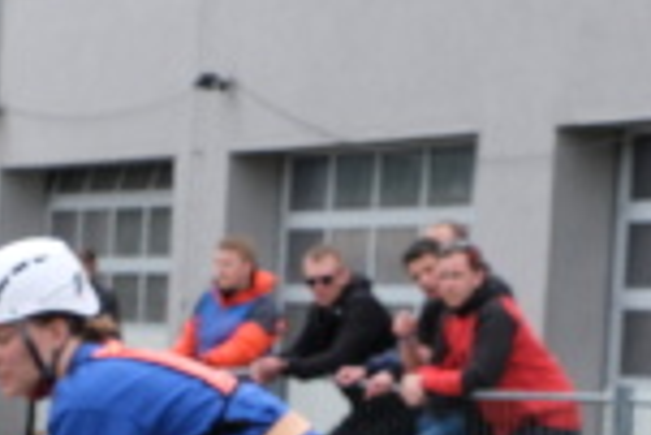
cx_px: 315
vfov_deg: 6.3
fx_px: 3946
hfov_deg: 9.4
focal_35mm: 218
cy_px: 597
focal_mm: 43.9
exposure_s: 1/150
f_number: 16
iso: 800
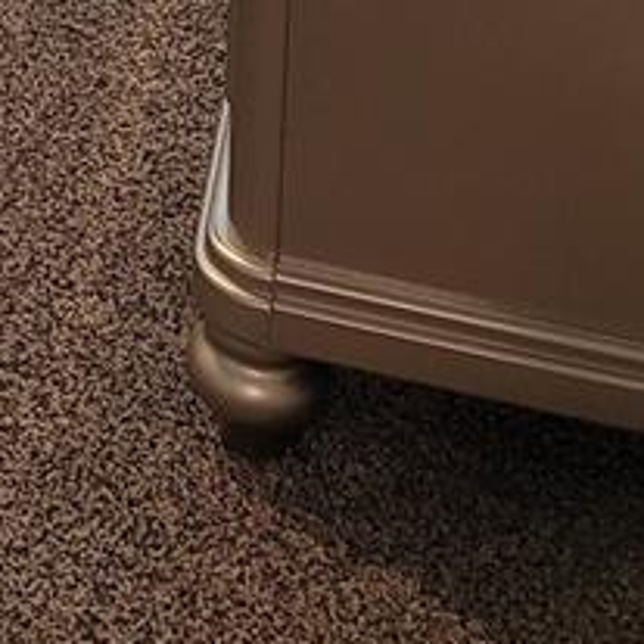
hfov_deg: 12.7
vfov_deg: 11.1
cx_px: -411
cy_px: -974
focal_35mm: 128
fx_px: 2694
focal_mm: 7
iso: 160
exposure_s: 1/40
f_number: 1.8
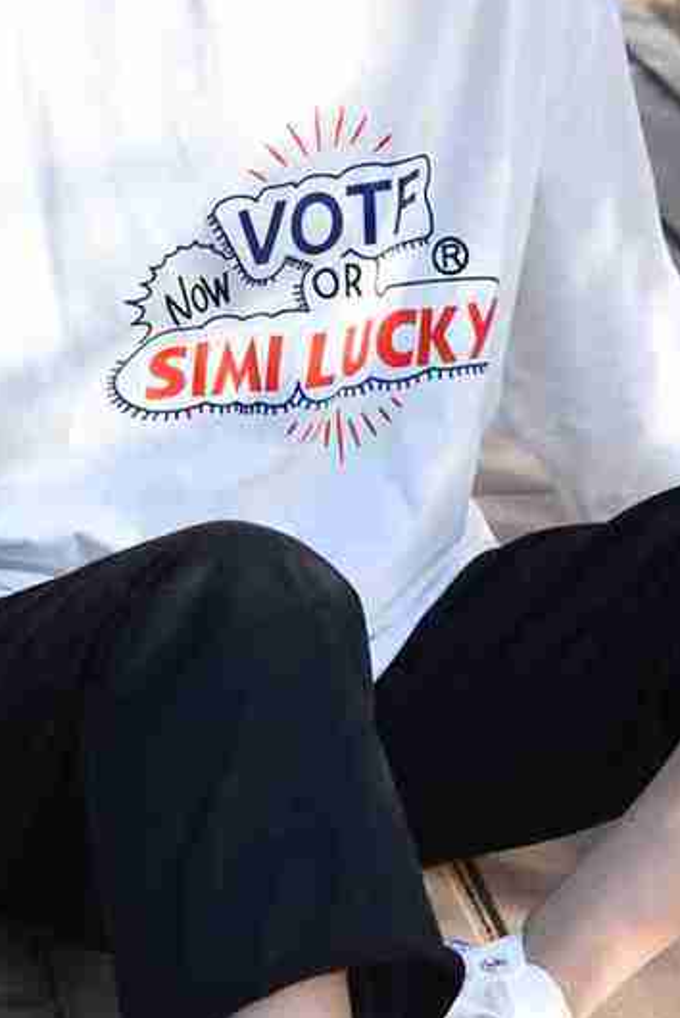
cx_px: 277
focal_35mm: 99
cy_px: 715
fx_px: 2801
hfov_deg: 13.8
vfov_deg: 20.5
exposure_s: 1/250
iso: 160
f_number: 5.6
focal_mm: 35
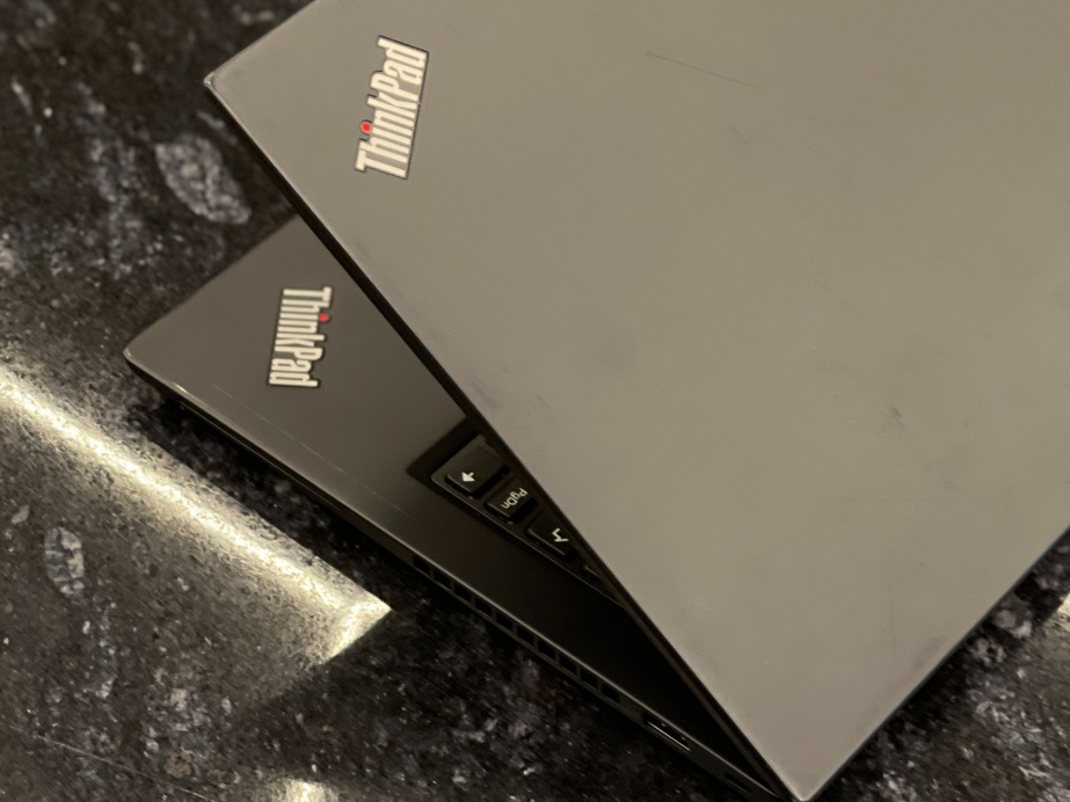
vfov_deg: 13.3
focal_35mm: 111
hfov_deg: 17.6
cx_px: 795
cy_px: 182
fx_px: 3431
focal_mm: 7.5
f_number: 2.2
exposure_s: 1/40
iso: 250
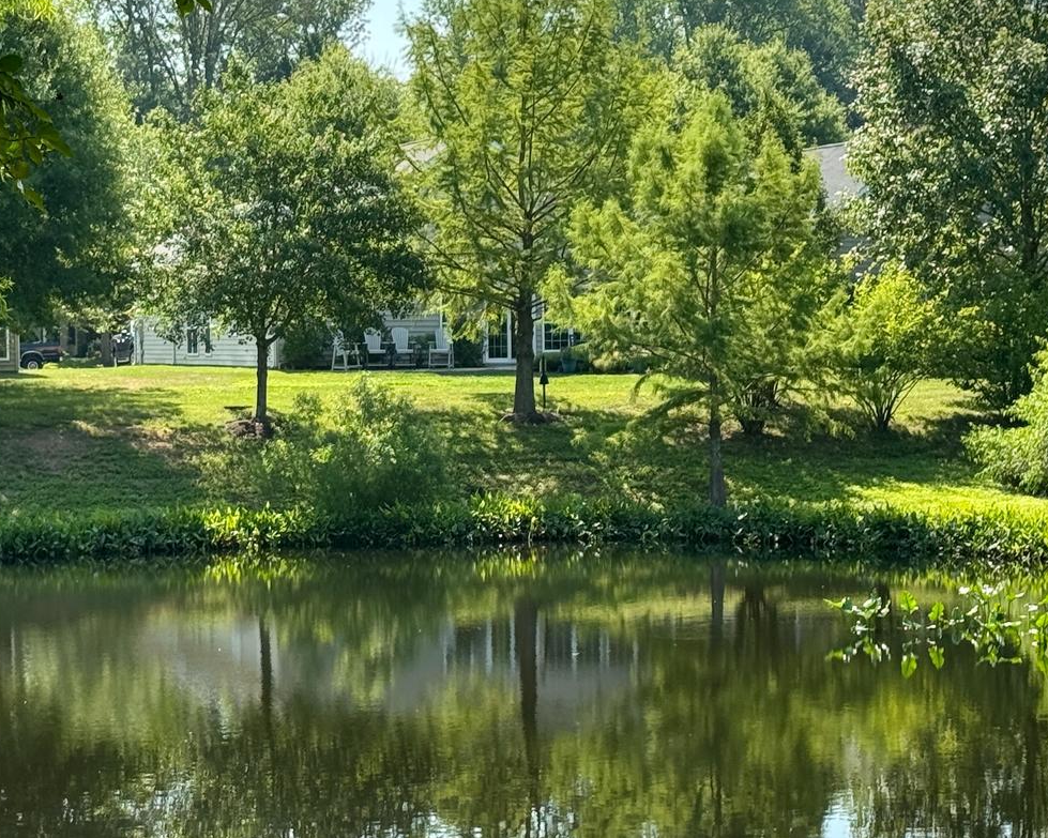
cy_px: 466
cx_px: 412
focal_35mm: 98
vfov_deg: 15.7
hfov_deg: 19.5
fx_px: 3039
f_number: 1.78
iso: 64
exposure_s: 1/1427
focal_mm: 6.76
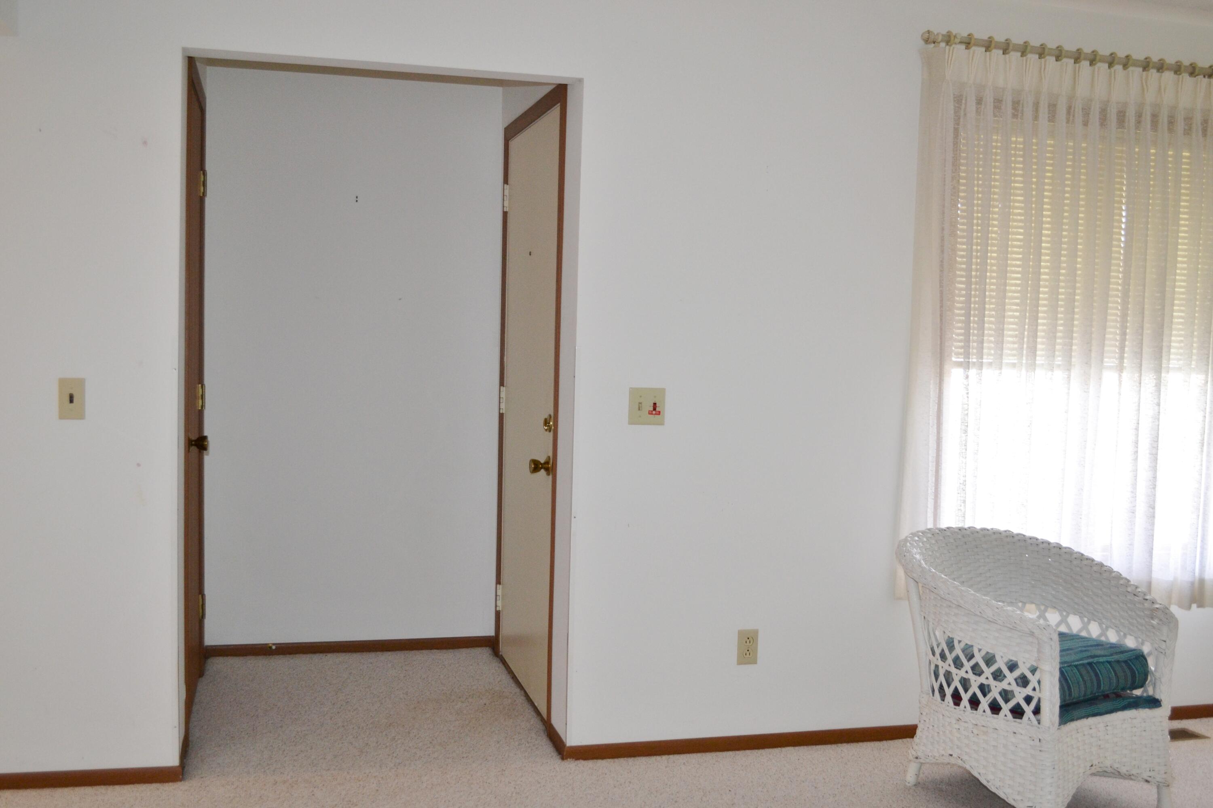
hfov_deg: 53.1
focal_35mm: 36
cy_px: 404
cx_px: 606
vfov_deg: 36.9
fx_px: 1213
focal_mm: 24
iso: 560
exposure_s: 1/60
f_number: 4
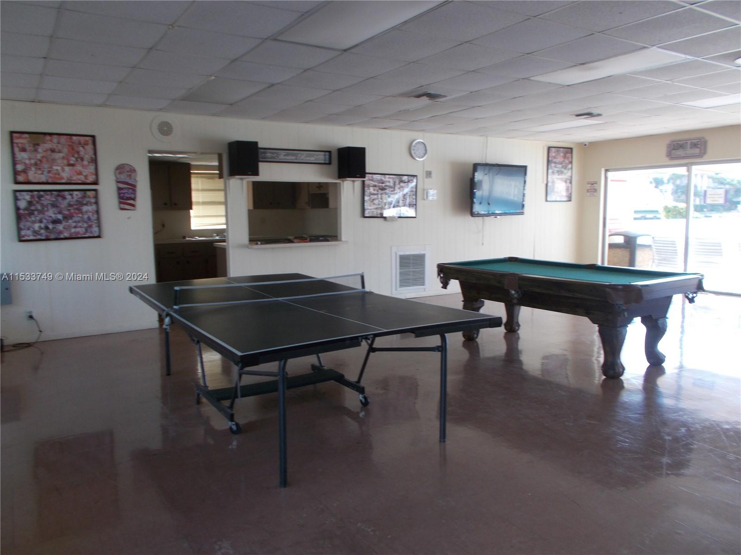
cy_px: 278
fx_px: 557
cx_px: 370
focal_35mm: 26
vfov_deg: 53.1
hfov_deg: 67.3
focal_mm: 4.6
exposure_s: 1/50
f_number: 3.2
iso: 80
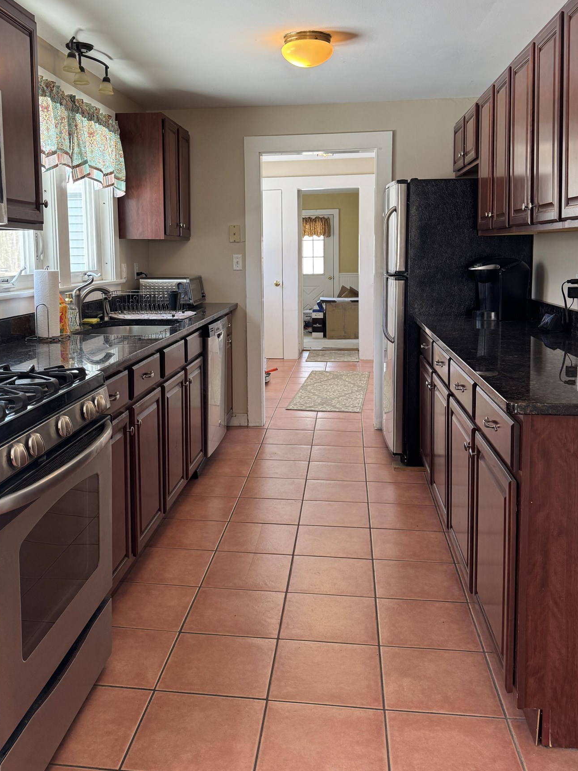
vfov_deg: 56.4
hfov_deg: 44.1
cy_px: 314
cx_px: 258
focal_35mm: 32
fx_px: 712
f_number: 1.78
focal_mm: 6.76
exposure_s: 1/120
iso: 100
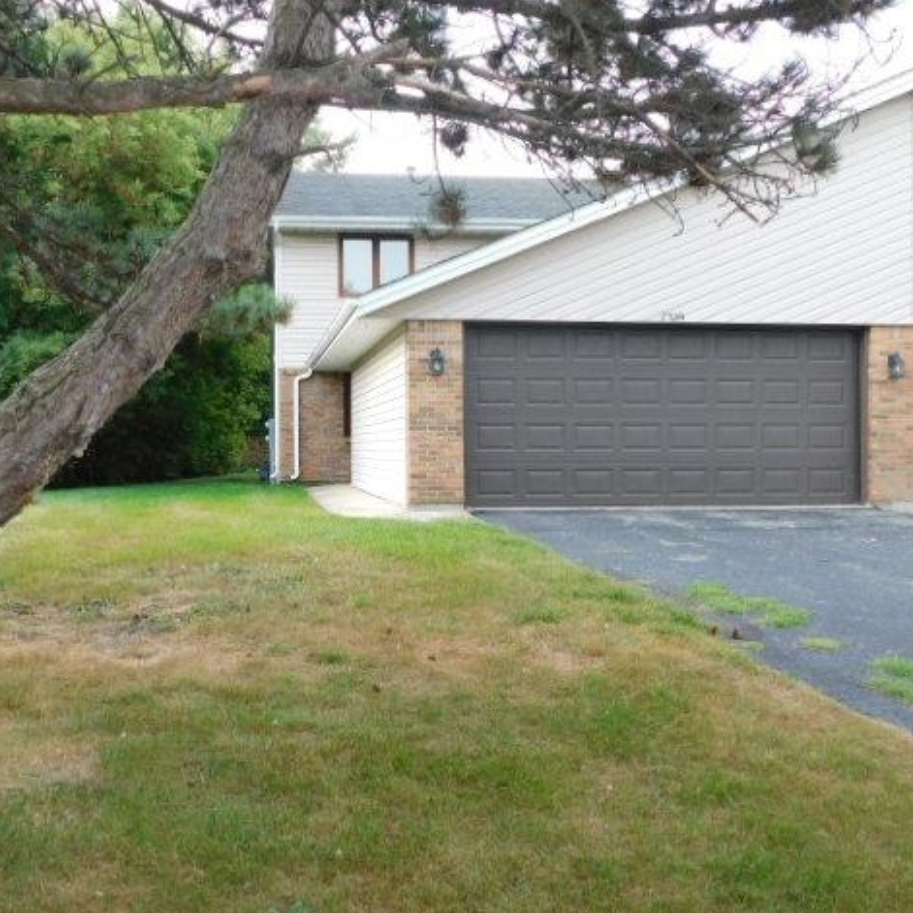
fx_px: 1074
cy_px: 459
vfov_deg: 46.0
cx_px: 362
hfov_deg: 45.8
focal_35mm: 36
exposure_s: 1/125
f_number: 3.2
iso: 125
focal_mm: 5.3
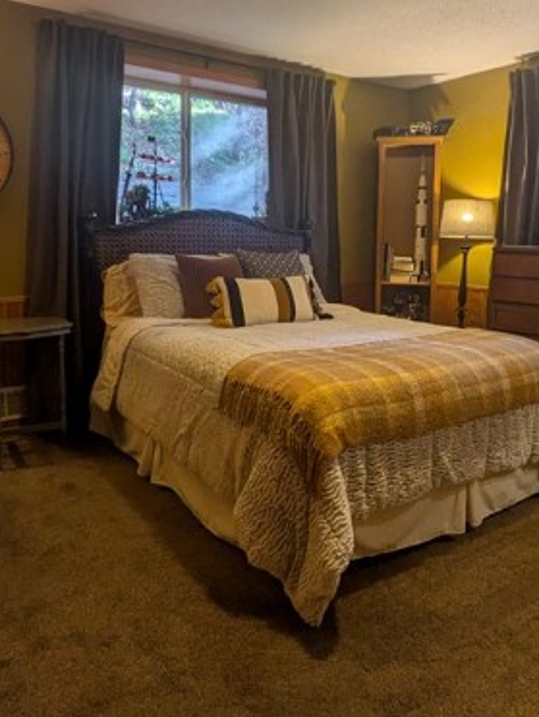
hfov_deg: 48.2
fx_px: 601
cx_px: 298
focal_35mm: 29
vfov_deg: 61.2
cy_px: 292
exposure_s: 1/24
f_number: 2.2
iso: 115
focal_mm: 1.83
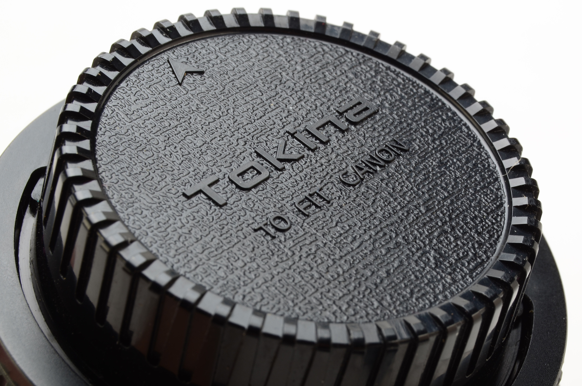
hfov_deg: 24.7
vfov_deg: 16.5
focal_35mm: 82
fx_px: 1331
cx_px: 291
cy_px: 193
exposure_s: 1/160
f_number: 18
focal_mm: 55
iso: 100
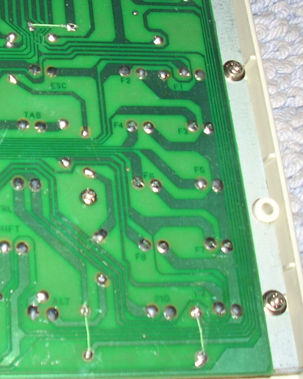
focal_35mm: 77
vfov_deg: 24.6
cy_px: 119
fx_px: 864
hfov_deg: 19.1
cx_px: -30
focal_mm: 6.2
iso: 64
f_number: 2.8
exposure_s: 1/60
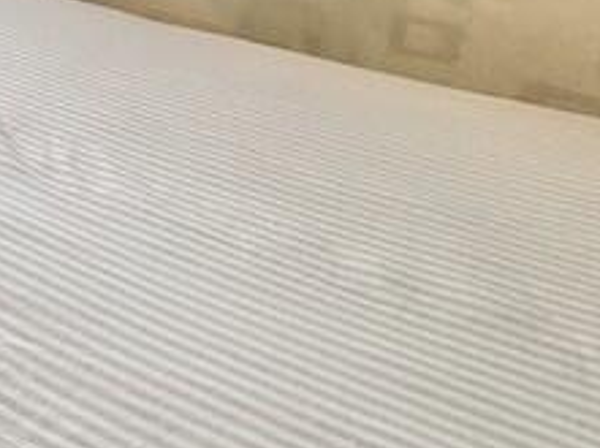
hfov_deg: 17.6
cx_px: -679
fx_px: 1125
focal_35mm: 65
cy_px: -171
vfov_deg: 20.2
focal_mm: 2.22
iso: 40
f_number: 2.2
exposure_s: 1/100
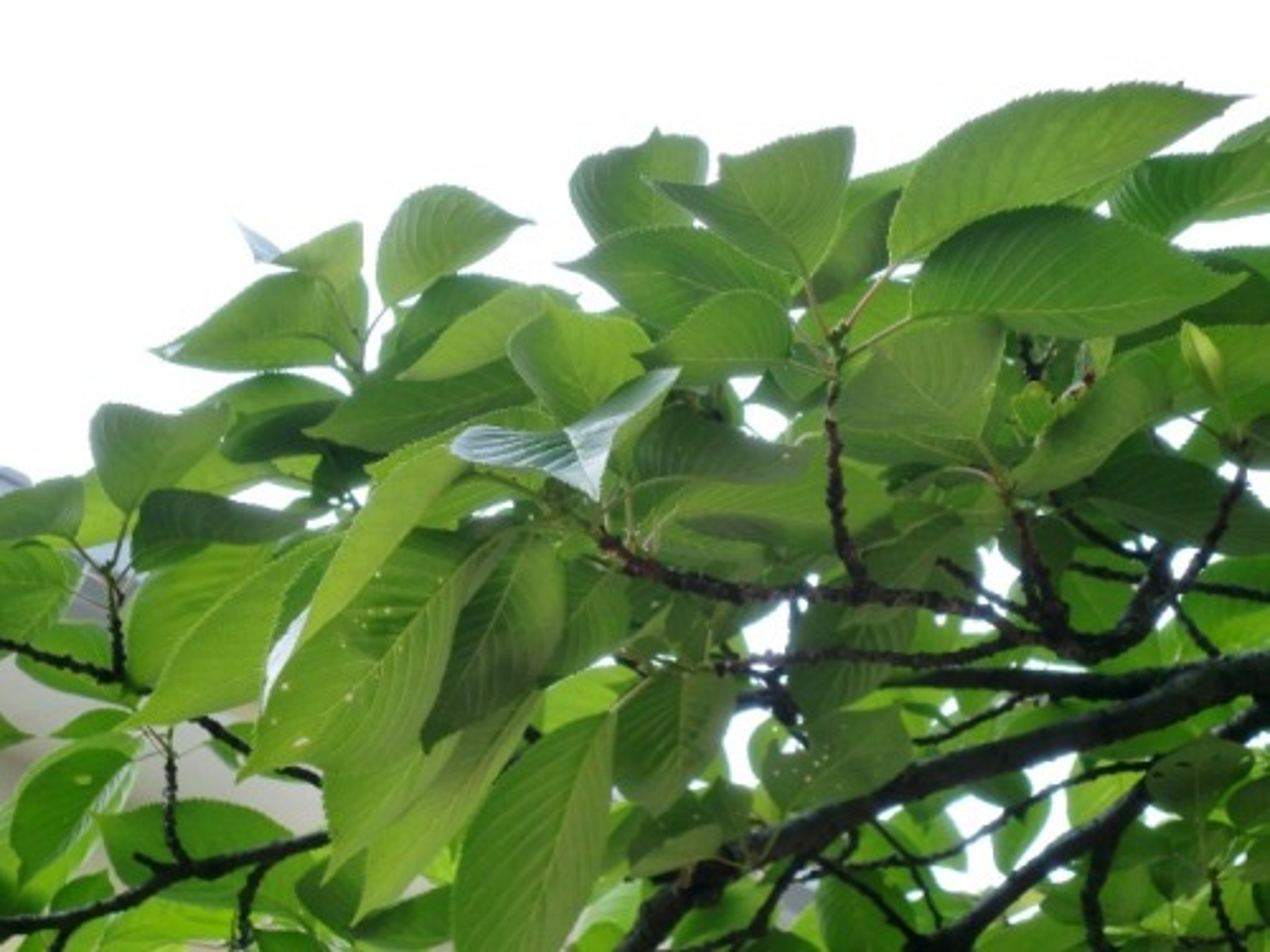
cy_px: 476
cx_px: 635
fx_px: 2862
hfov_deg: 25.0
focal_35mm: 78
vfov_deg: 18.9
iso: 100
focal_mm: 13.02
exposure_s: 1/125
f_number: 4.7
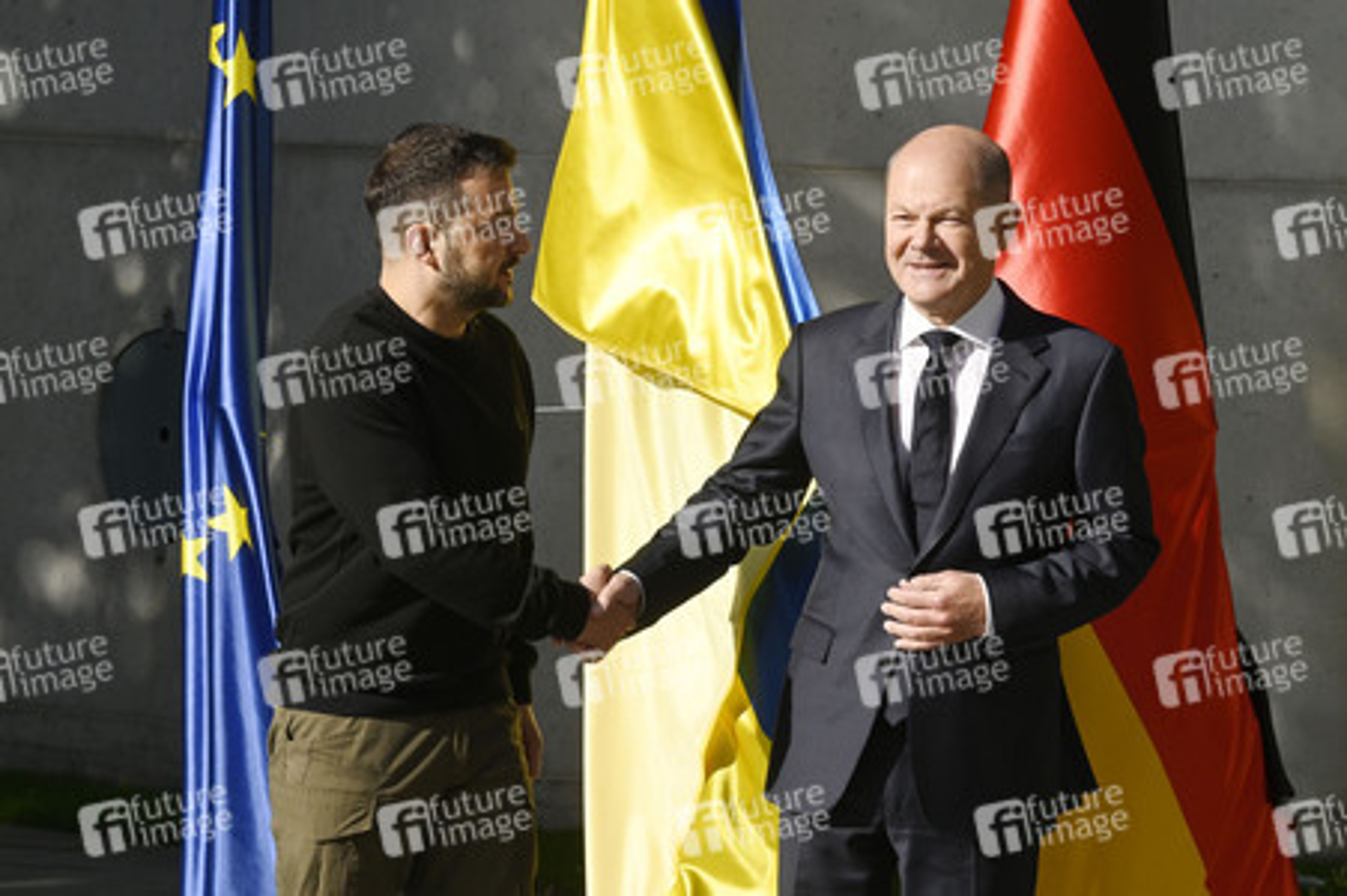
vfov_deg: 10.1
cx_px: 674
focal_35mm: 135
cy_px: 448
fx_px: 5047
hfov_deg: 15.2
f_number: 22
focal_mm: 135
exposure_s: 1/800
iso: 1600
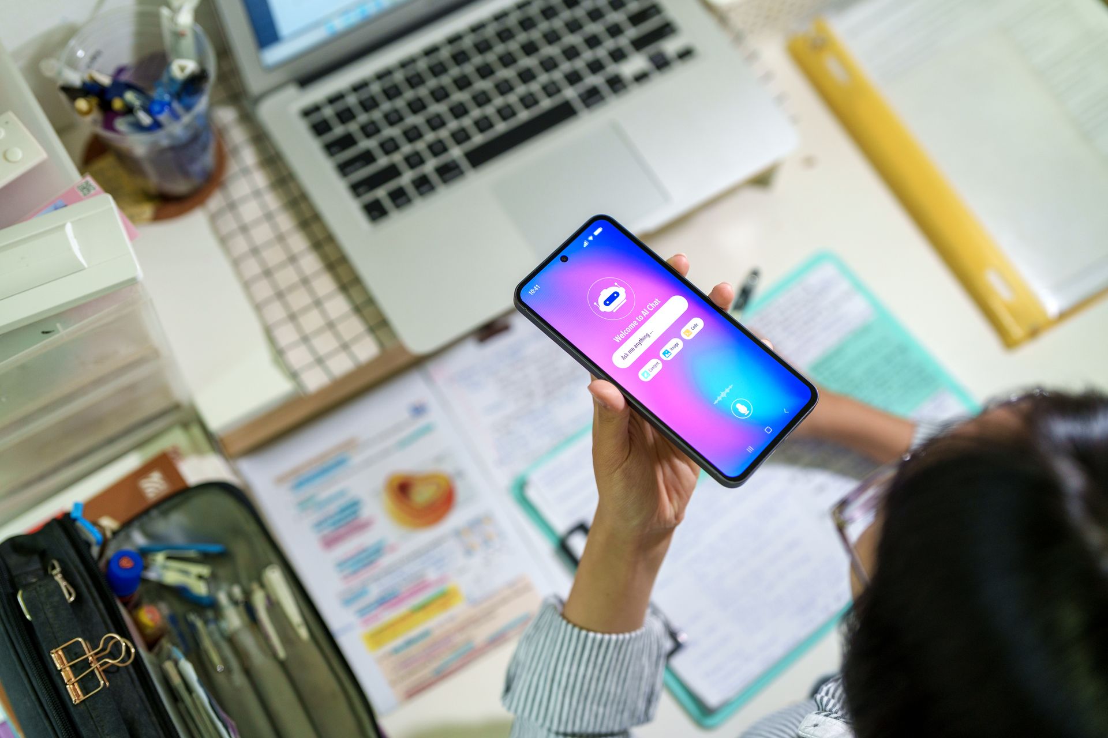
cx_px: 554
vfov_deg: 27.0
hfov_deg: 39.6
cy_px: 369
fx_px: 1539
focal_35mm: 50
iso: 400
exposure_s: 1/125
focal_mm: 50
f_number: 2
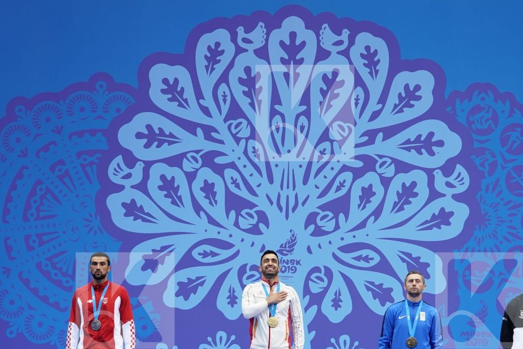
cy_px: 301
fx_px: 2122
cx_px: 305
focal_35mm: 146
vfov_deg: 9.4
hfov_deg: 14.0
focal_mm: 80
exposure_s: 1/250
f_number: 2.8
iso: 320
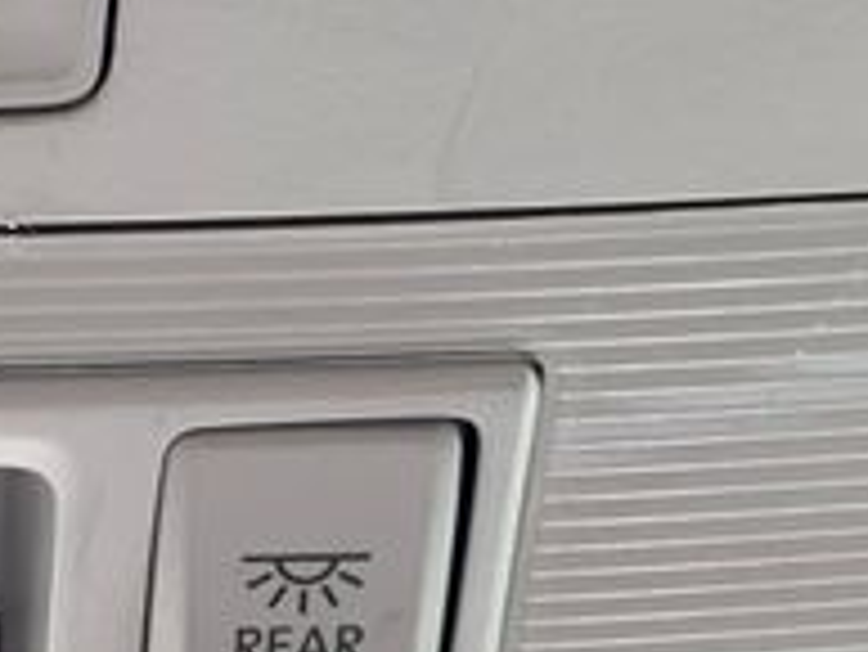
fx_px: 3463
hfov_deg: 13.9
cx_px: -175
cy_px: 211
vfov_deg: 10.7
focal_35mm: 138
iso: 25
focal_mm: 4.25
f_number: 1.8
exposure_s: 1/122
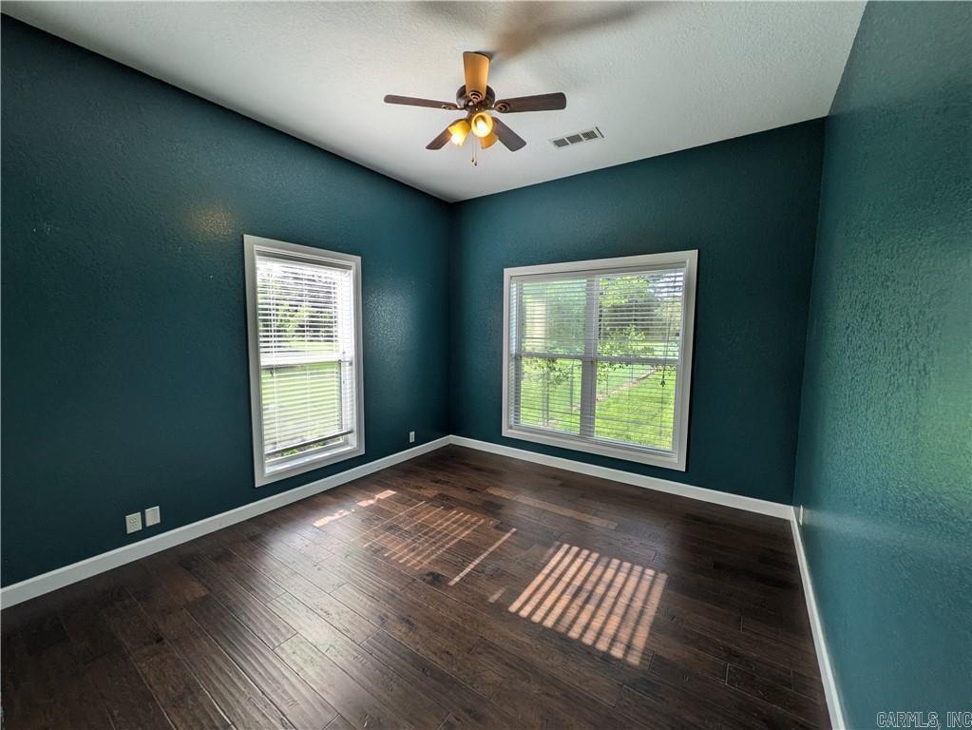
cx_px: 486
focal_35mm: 14
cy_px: 365
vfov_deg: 85.7
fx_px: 393
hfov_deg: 102.0
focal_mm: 1.83
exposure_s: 1/187
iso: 42
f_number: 2.2
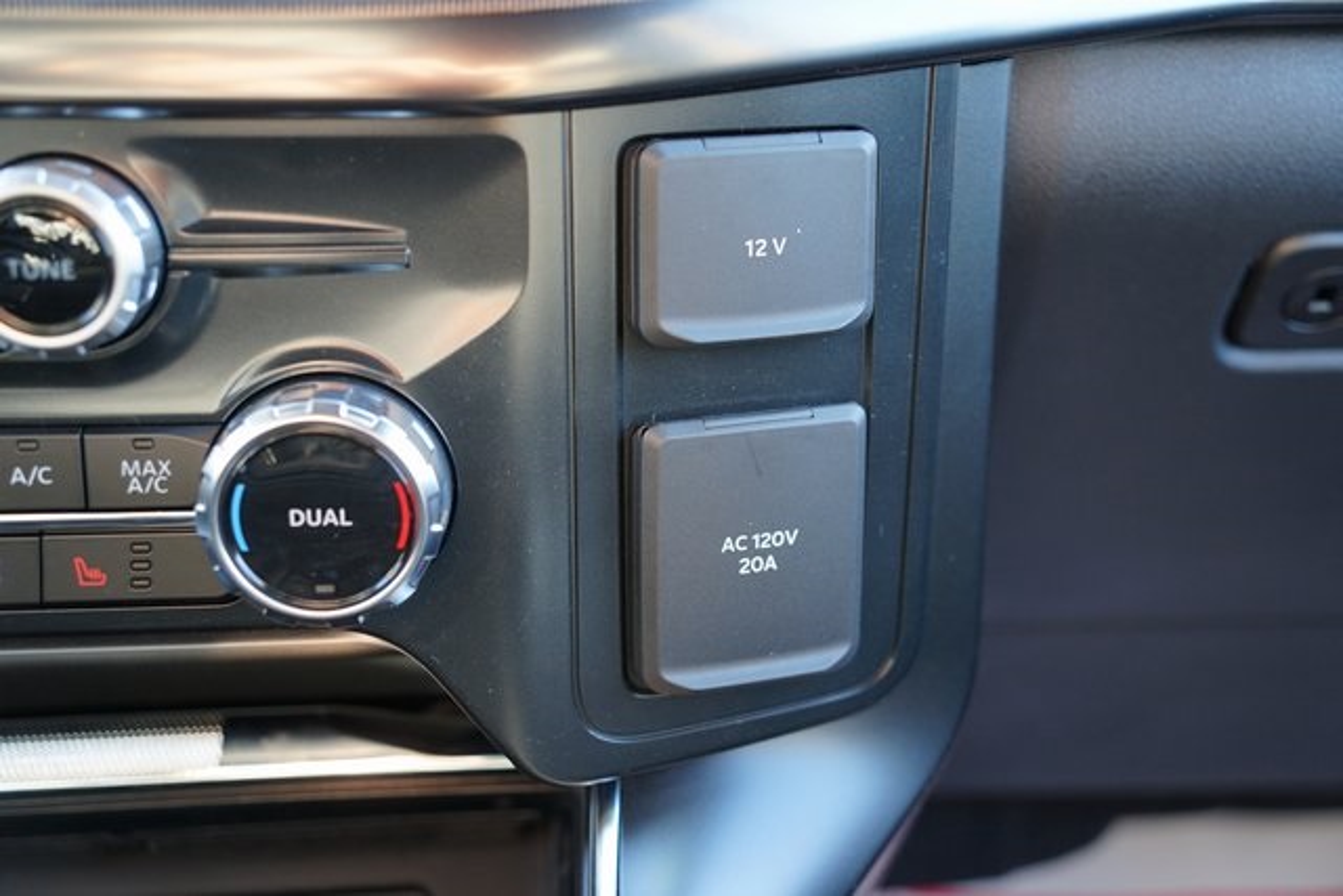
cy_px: 448
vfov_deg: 30.5
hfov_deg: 44.5
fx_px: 1642
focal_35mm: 44
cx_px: 672
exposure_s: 1/60
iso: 800
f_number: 4
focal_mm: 44
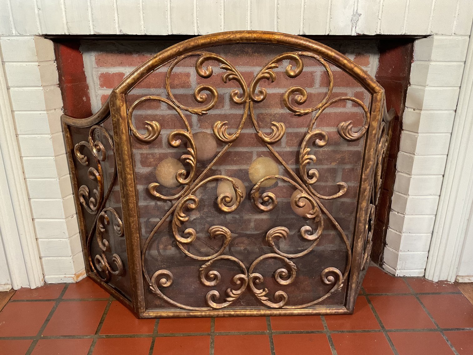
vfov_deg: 48.2
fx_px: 396
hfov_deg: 61.7
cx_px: 236
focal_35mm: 29
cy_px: 178
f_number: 1.8
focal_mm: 3
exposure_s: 1/60
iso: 160
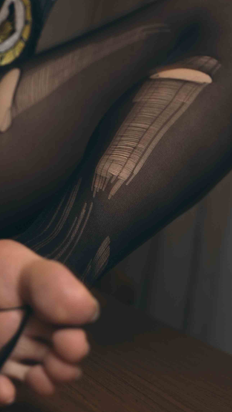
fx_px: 1225
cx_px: -117
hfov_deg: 10.4
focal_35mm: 112
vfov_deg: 18.2
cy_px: -72
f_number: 4.5
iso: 250
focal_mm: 41
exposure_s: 1/50
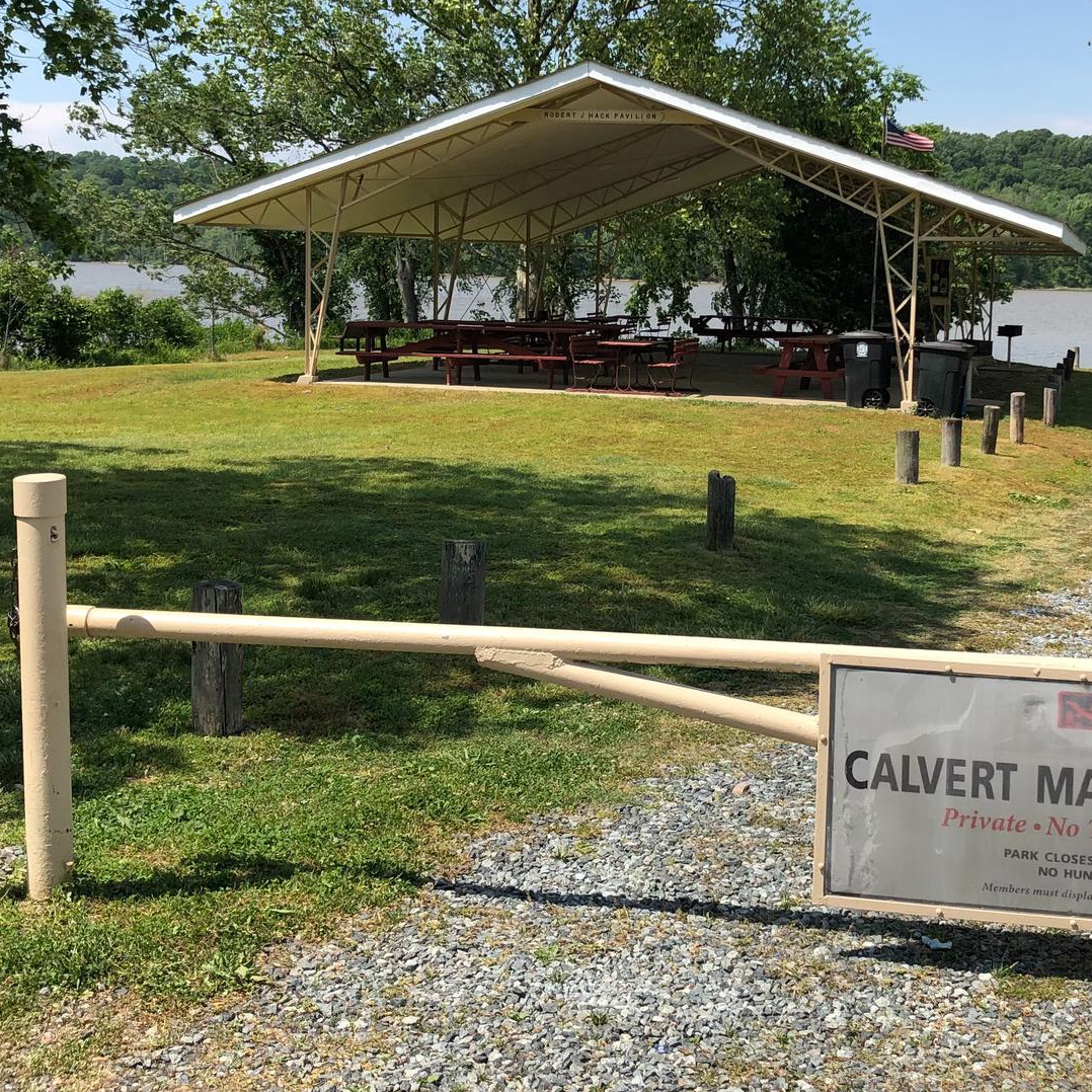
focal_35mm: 47
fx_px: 1677
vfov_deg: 35.8
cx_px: 628
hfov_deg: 36.0
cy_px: 400
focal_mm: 3.99
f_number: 1.8
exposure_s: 1/1736
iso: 20
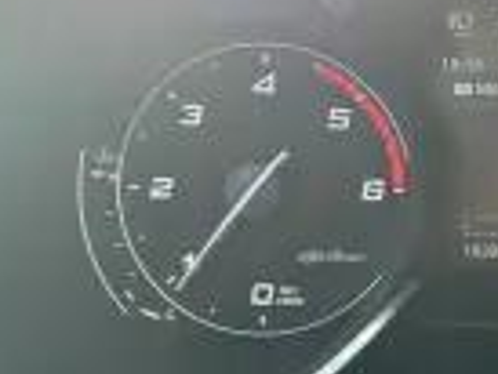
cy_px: 142
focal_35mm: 63
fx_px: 907
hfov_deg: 26.8
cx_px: 614
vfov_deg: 23.3
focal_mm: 6.76
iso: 64
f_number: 1.78
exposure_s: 1/124
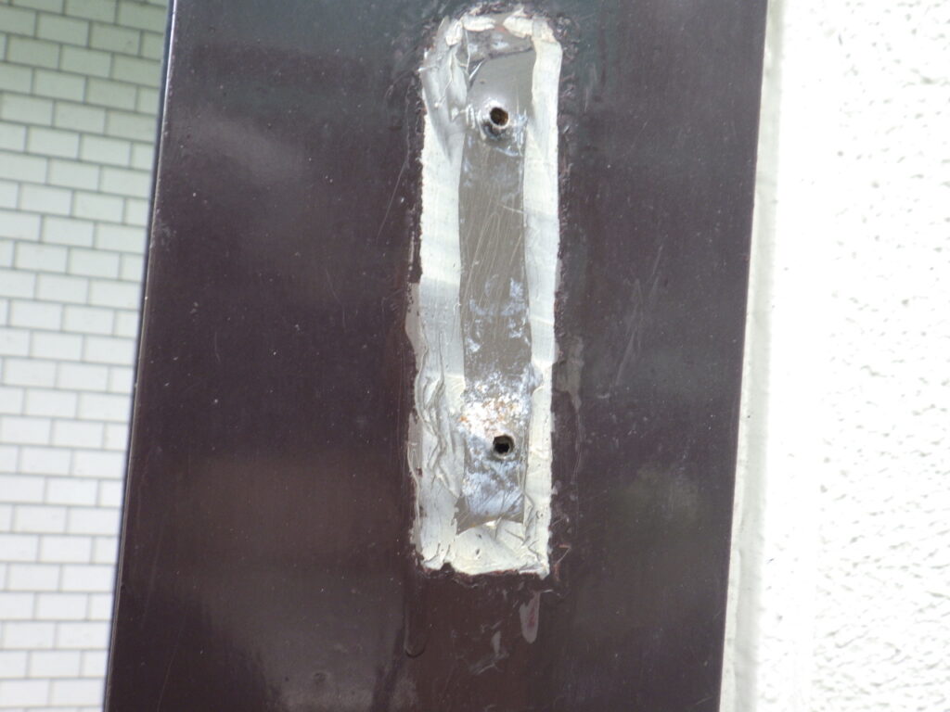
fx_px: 768
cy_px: 356
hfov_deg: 63.4
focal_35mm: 28
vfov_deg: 49.7
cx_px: 475
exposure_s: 1/100
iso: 125
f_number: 3.5
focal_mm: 5
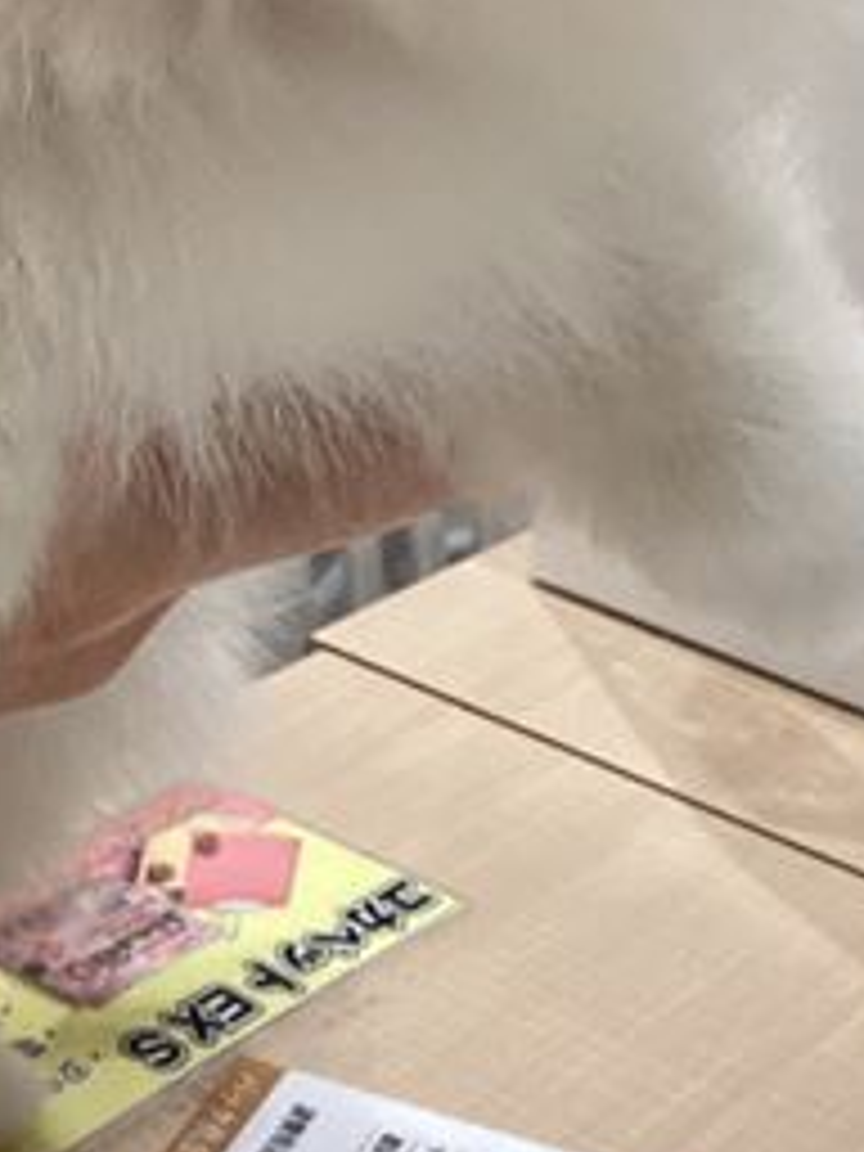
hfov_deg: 14.8
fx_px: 3228
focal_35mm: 97
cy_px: 50
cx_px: -104
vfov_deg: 19.7
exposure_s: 1/60
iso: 100
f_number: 2.4
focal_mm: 3.3
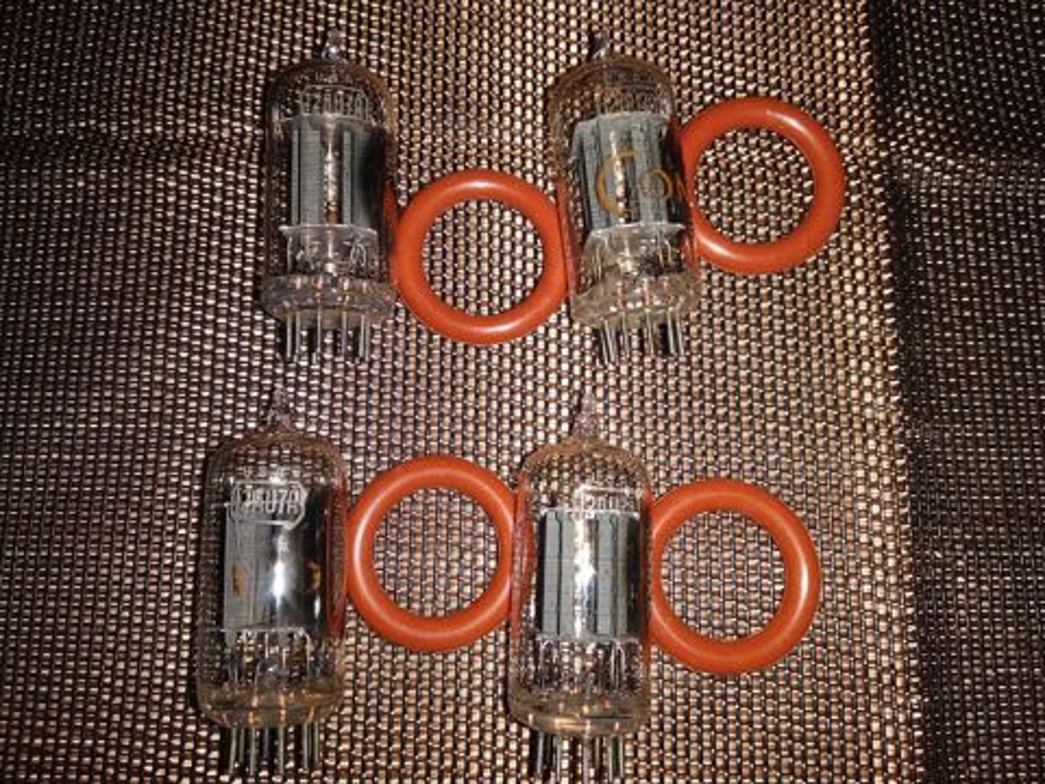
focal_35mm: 26
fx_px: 785
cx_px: 522
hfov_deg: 67.3
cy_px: 392
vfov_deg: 53.1
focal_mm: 3.81
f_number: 2.2
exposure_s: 1/50
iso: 160
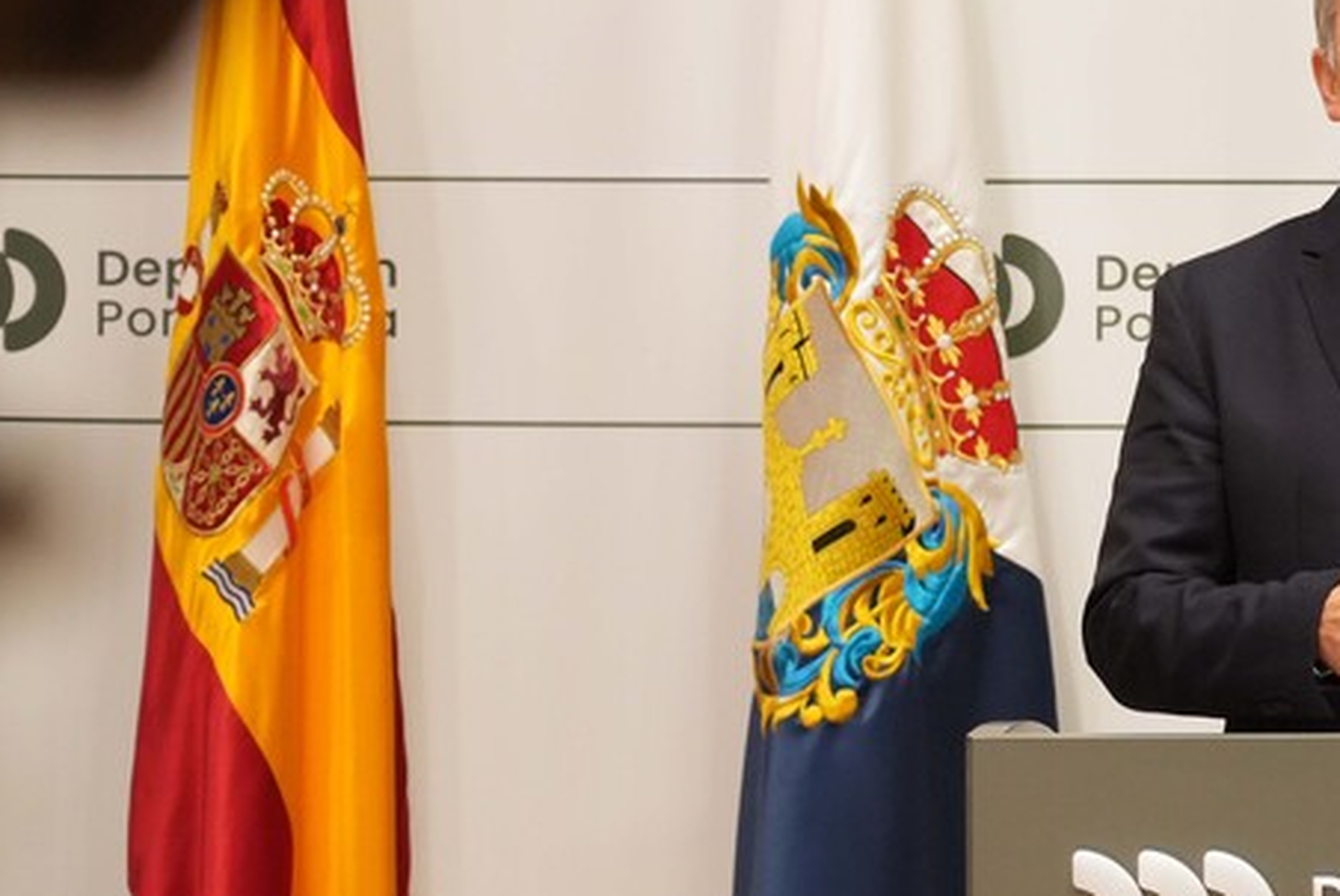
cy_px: 197
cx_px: 1301
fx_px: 7672
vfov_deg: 6.7
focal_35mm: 206
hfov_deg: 9.9
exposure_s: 1/400
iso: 4000
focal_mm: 91
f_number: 4
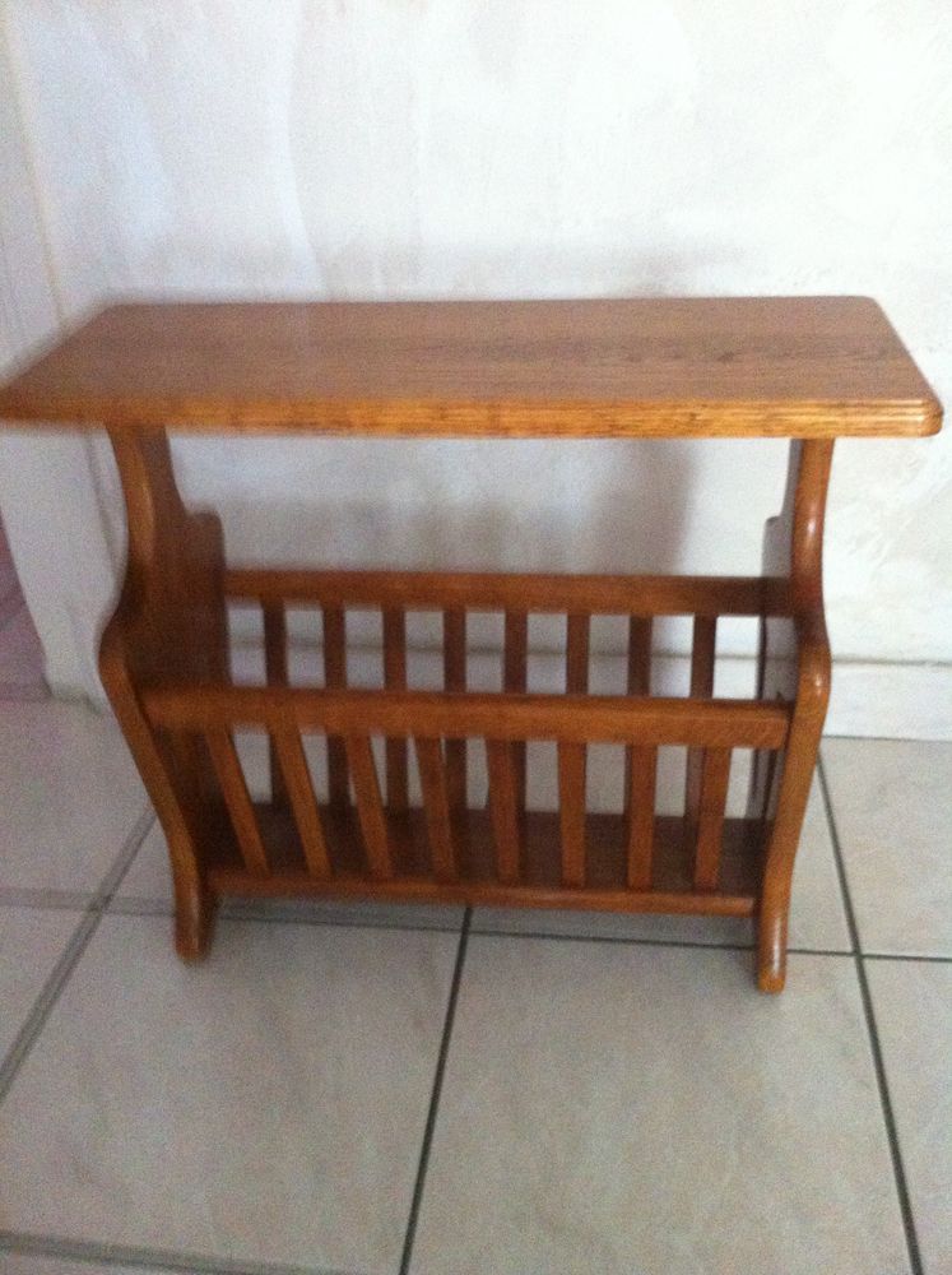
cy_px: 638
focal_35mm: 35
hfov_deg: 40.6
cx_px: 476
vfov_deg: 52.7
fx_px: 1287
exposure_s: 1/15
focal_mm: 3.85
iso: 640
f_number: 2.8
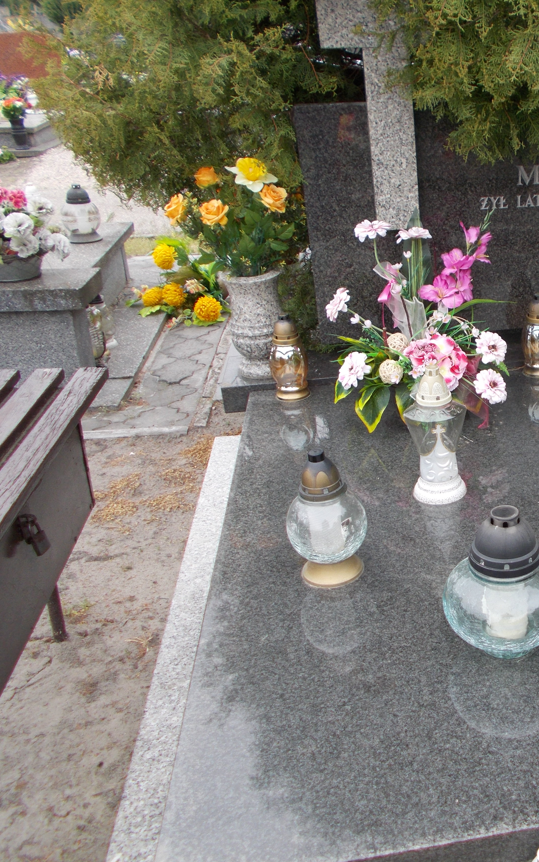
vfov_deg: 52.7
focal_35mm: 37
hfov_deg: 32.0
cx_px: 527
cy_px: 430
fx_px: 870
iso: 80
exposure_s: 1/100
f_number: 3.2
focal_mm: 4.6
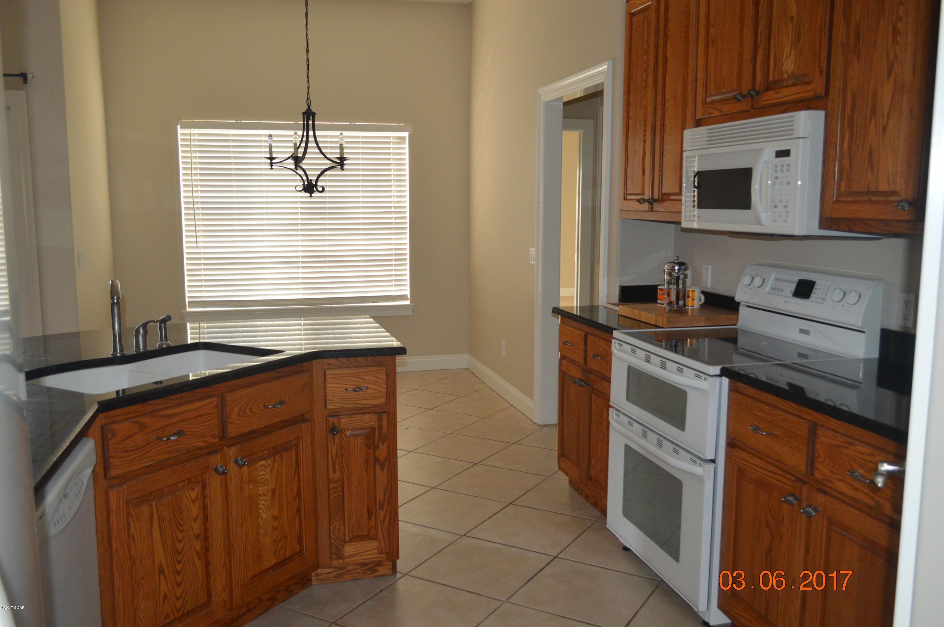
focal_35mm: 30
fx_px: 786
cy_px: 314
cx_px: 472
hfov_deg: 62.0
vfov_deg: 43.5
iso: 800
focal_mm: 20
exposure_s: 1/60
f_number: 3.8
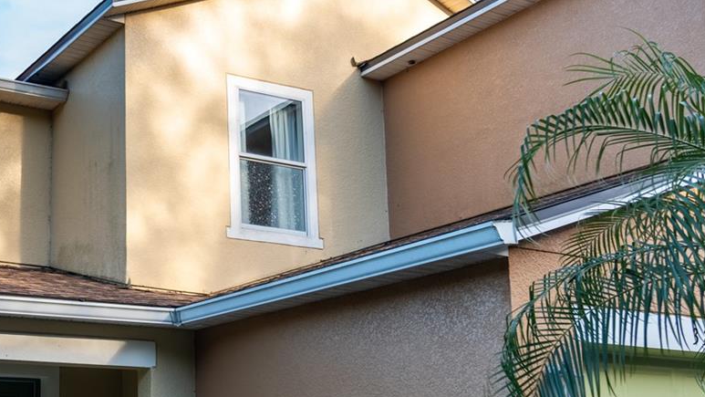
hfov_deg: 37.3
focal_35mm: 52
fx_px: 972
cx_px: 74
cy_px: 296
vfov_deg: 22.9
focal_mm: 24
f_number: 3.5
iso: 64
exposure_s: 1/125
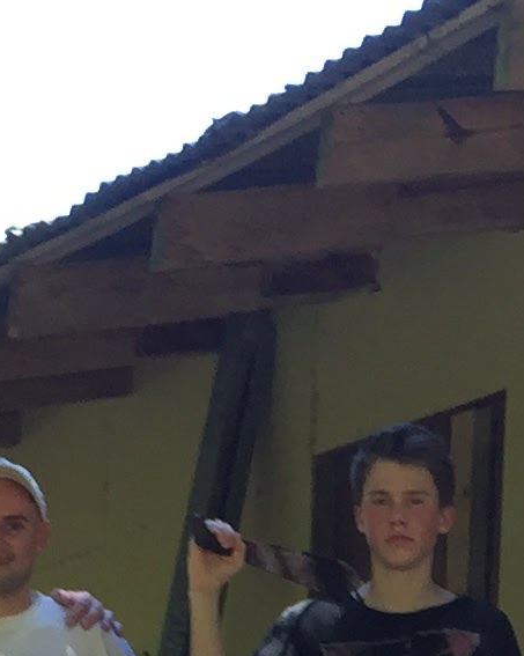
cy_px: 1194
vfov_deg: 11.0
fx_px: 3162
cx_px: 699
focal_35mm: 163
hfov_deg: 9.3
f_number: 2.2
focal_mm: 4.15
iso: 50
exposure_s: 1/120
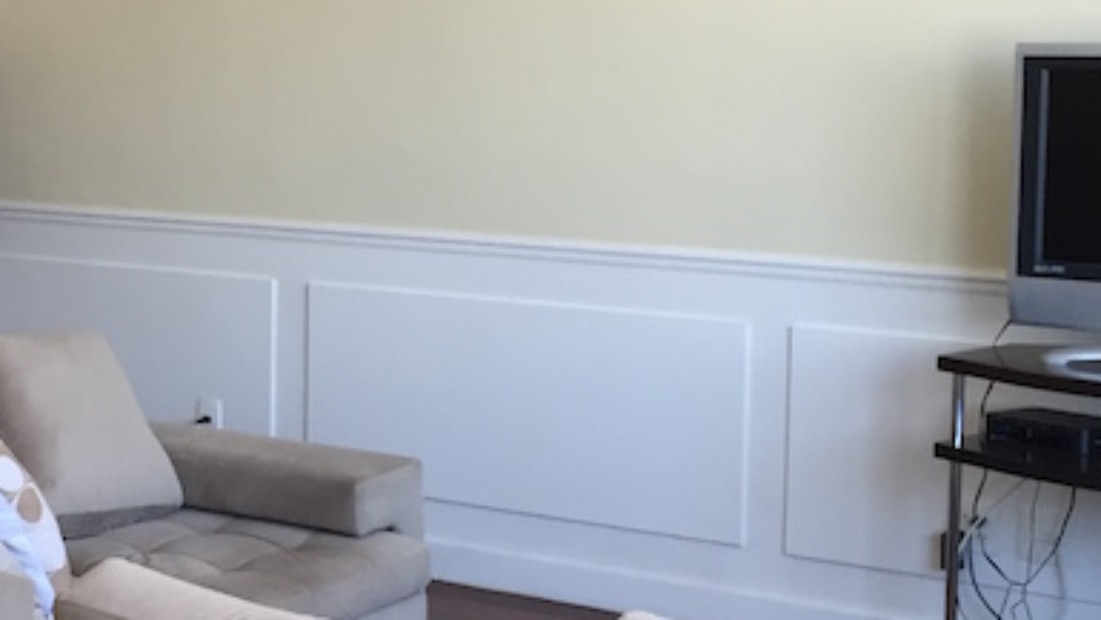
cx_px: 132
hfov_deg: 25.2
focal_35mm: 82
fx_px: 2395
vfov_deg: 14.7
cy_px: 237
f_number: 2.2
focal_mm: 4.15
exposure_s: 1/40
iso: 32
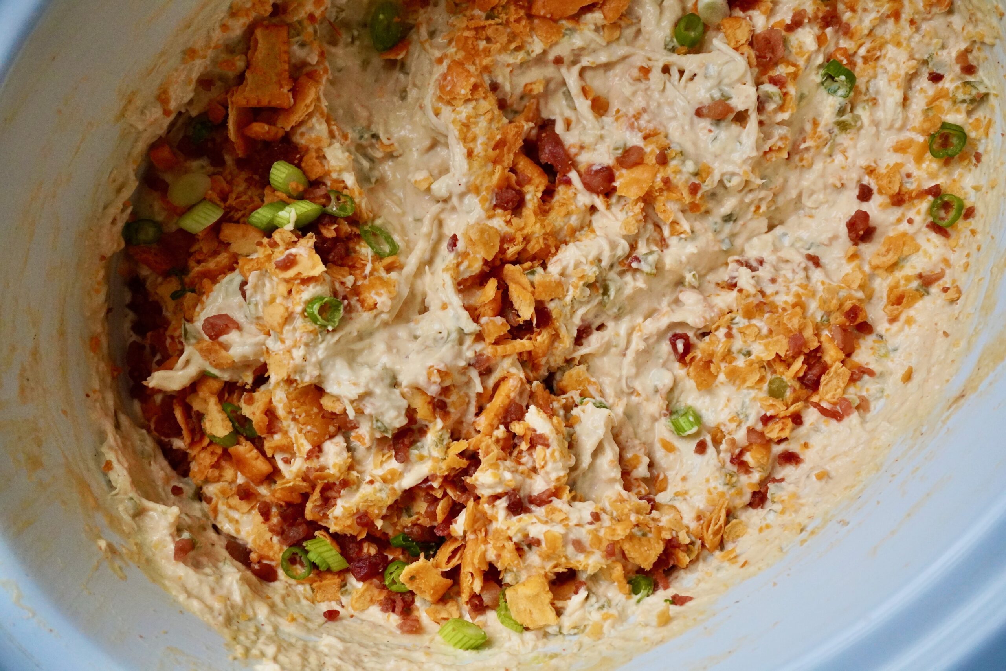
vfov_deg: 29.9
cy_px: 336
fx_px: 1257
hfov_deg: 43.6
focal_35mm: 45
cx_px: 503
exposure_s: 1/800
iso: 2500
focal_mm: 30
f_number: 5.6
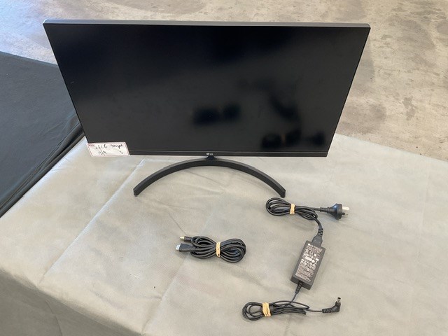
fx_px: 375
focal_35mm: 29
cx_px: 224
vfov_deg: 48.2
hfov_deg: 61.7
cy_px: 168
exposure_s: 1/60
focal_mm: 3
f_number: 1.8
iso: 64
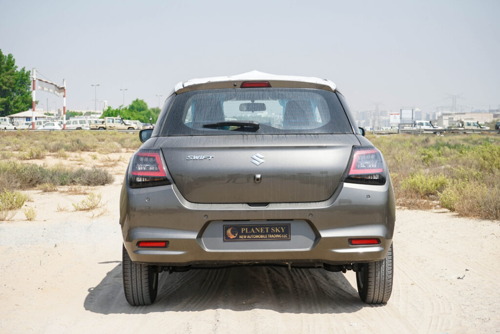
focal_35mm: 70
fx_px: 972
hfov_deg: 28.8
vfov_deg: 19.5
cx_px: 250
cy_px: 167
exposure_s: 1/500
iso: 400
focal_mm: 70
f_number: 11
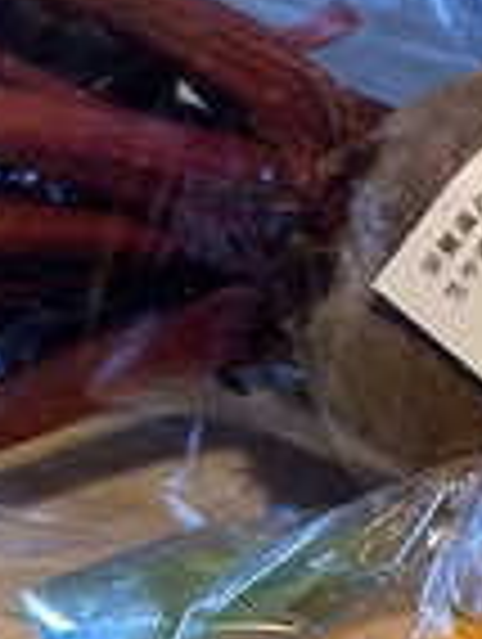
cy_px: 279
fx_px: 2499
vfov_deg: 14.6
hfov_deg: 10.4
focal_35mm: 135
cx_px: 869
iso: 320
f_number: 1.78
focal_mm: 6.86
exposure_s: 1/33
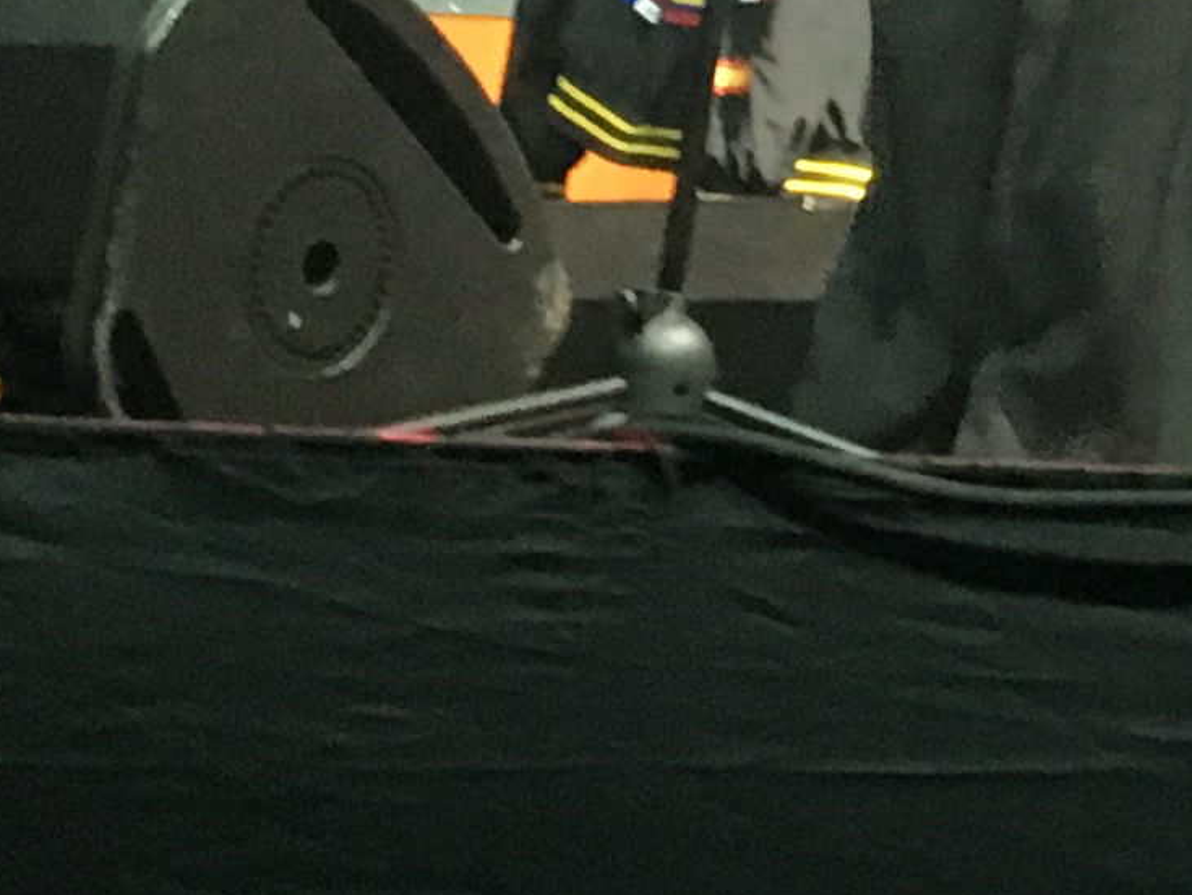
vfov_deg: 8.7
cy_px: -1030
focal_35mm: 159
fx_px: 5478
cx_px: 1649
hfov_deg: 12.0
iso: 200
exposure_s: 1/20
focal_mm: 4.15
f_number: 2.2
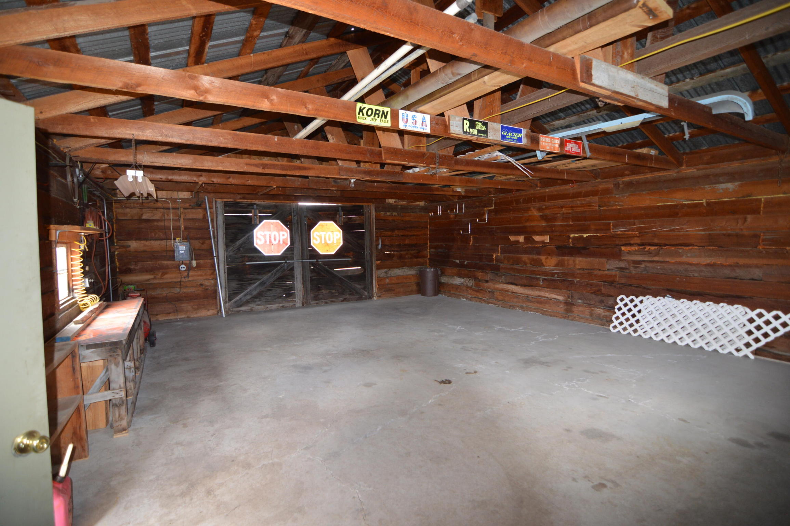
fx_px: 362
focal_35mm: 16
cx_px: 395
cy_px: 263
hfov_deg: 95.0
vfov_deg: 72.0
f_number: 2.8
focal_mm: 11
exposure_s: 1/60
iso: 400
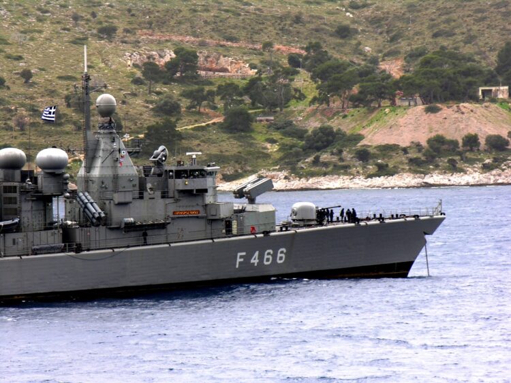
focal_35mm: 240
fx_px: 3544
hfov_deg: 8.2
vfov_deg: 6.2
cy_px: 192
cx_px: 256
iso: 50
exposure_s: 1/79
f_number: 5.5
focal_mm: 61
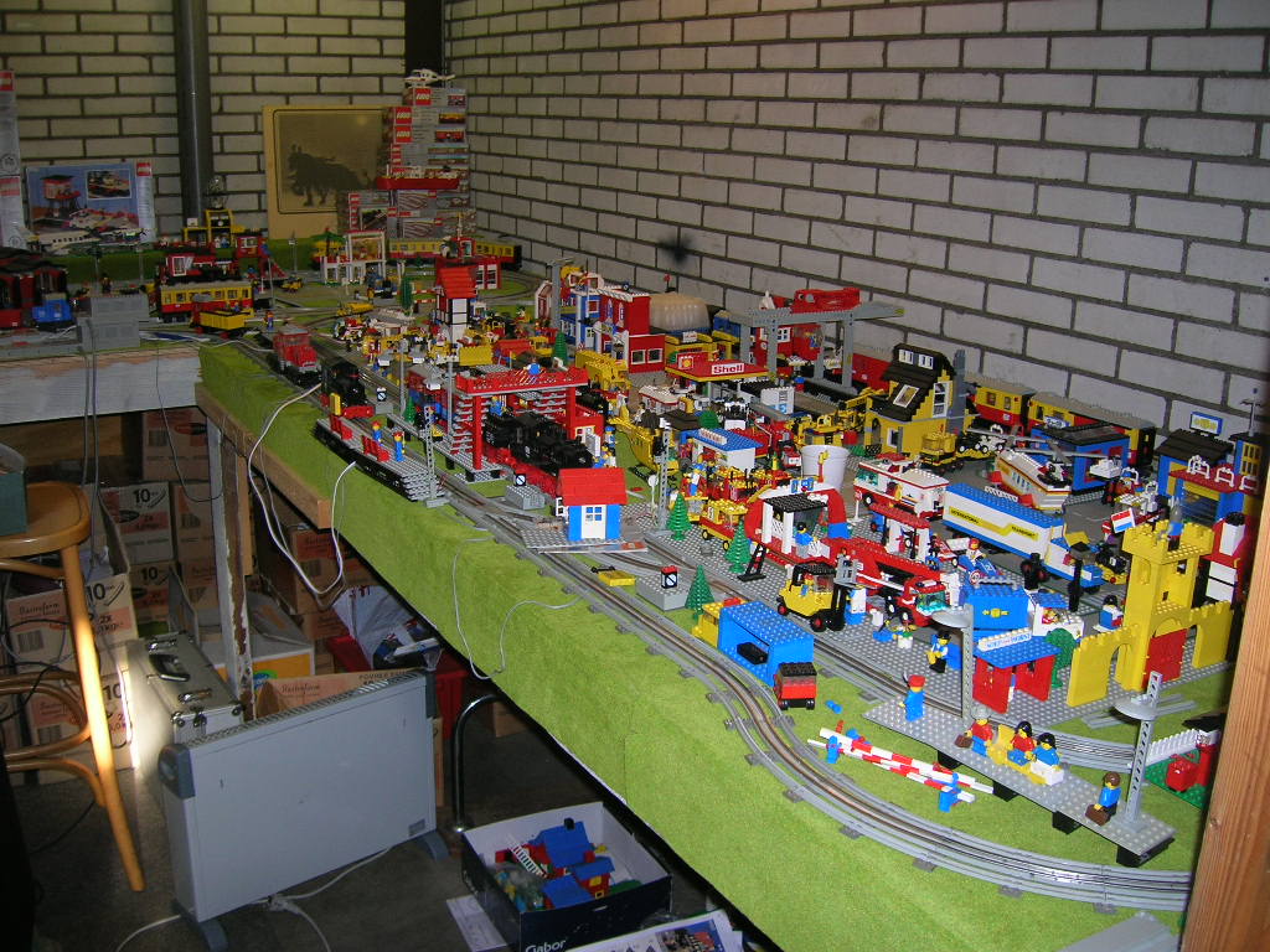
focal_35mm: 34
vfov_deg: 41.8
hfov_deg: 54.0
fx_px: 1247
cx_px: 635
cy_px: 476
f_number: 2.9
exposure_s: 1/60.1
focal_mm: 5.7
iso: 63
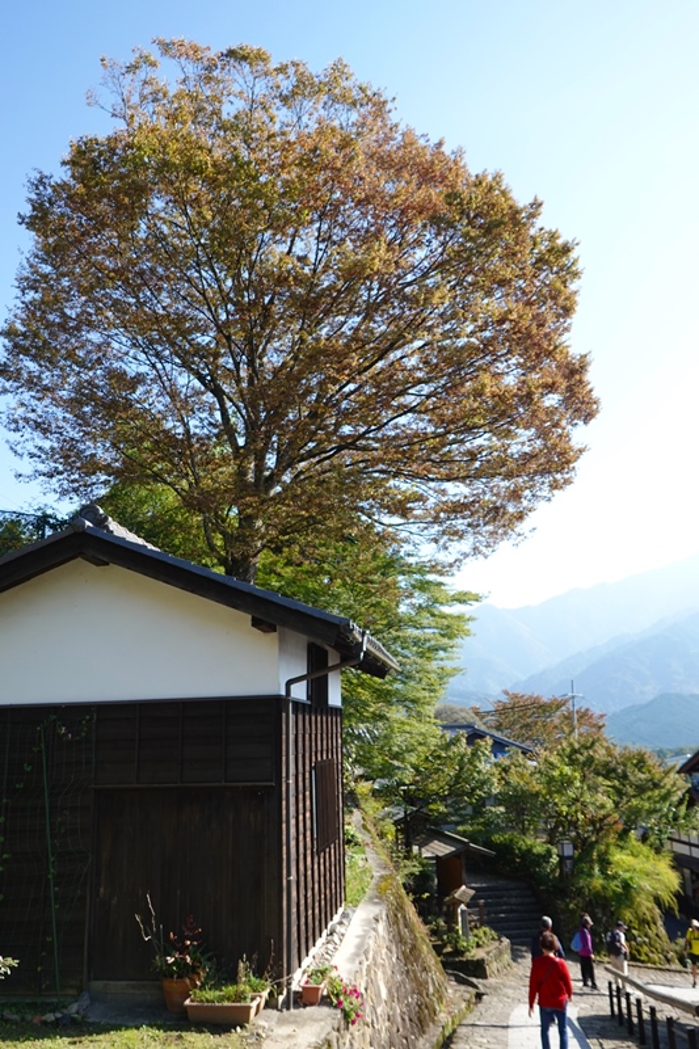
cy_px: 524
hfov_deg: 46.4
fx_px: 816
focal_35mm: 28
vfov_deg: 65.5
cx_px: 350
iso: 125
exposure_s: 1/320
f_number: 4
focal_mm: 10.6
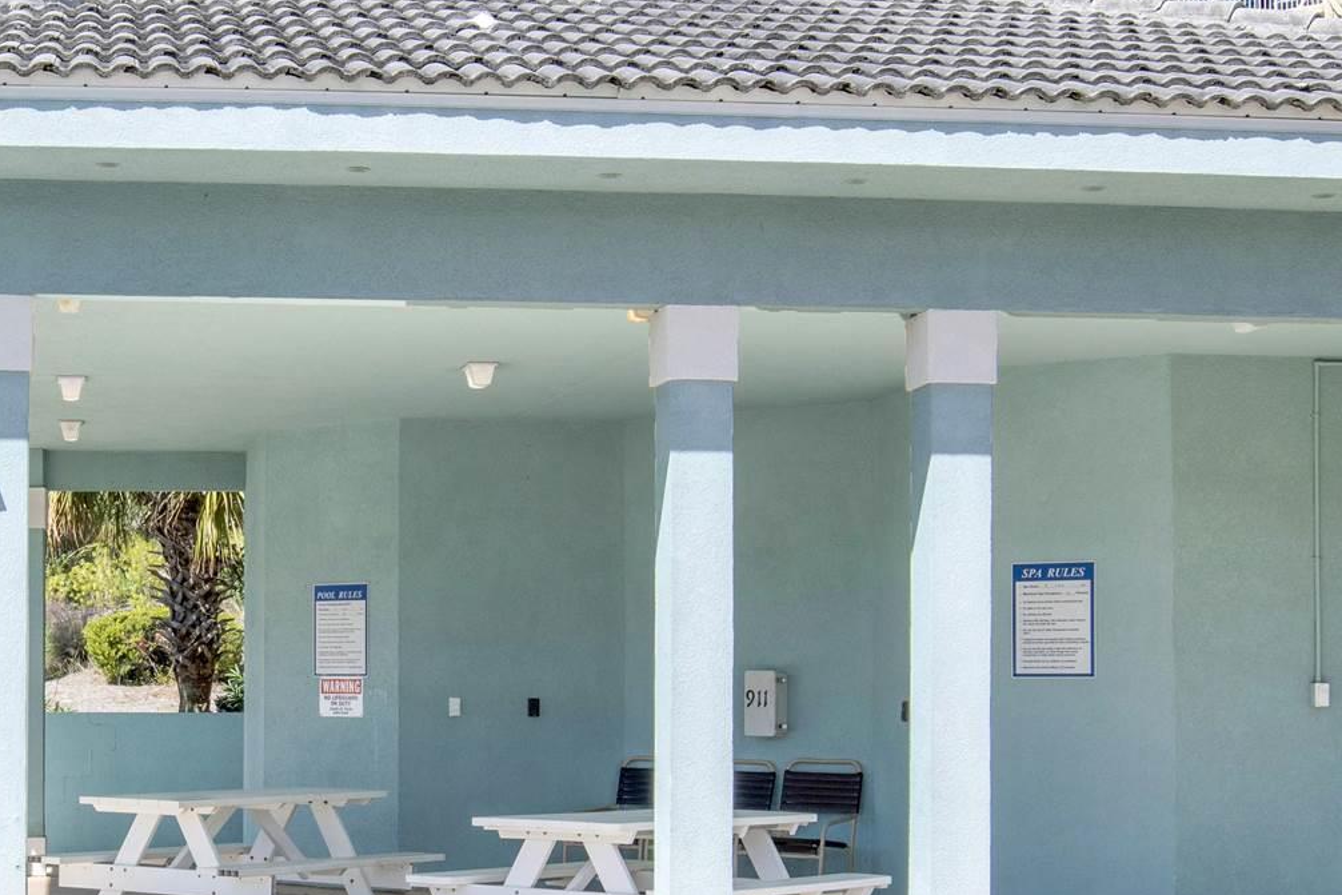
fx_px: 2162
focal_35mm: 58
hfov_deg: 33.2
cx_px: 221
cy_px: 675
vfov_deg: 23.1
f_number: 11
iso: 200
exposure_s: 1/400
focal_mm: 19
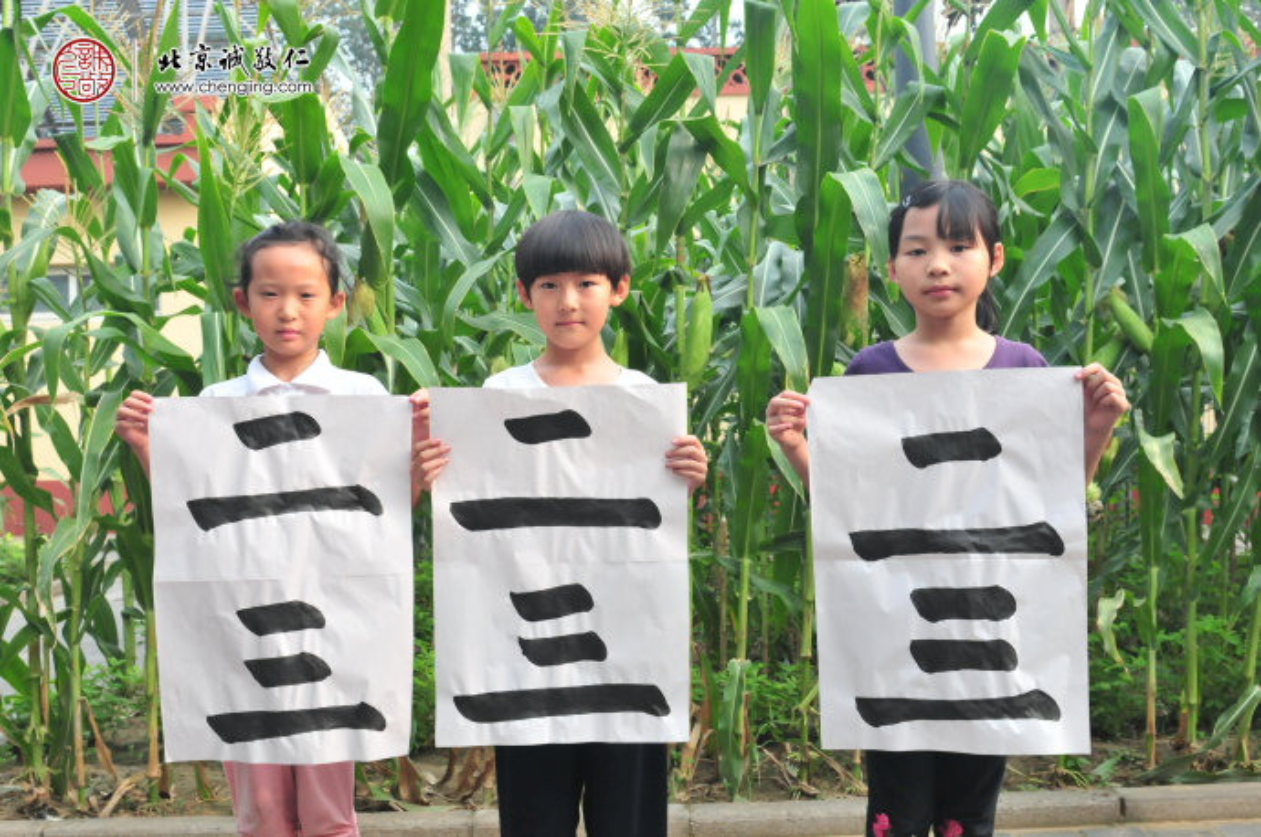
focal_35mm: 39
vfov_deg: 34.1
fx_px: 1364
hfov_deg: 49.6
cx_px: 630
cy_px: 418
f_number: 7.1
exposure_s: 1/320
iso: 800
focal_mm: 26
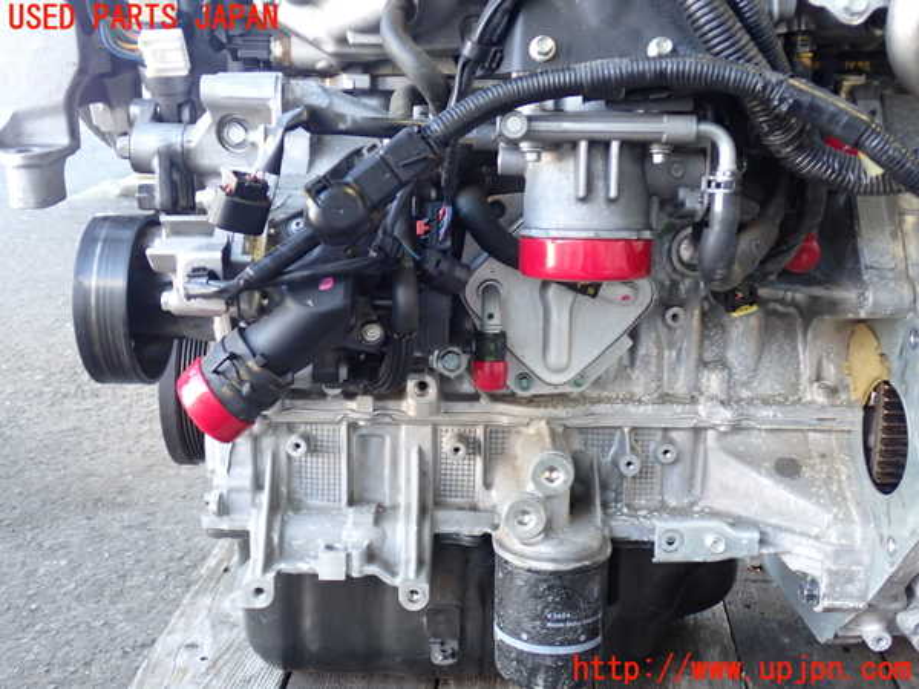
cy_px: 344
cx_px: 460
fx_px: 1009
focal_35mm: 38
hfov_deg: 49.0
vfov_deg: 37.7
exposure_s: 1/40
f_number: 2.7
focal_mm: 6.83
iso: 250
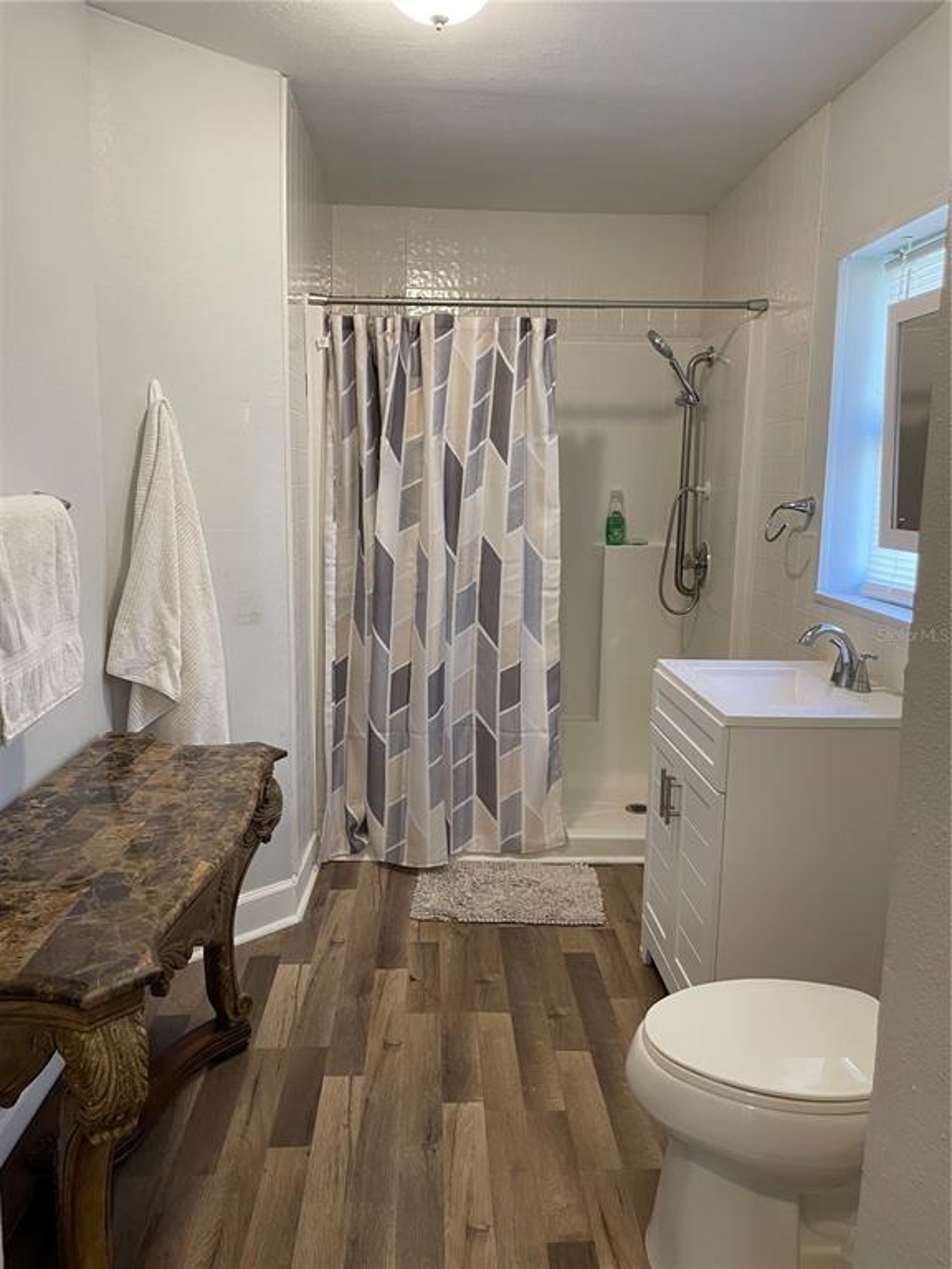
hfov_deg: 53.1
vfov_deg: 67.3
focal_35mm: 26
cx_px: 476
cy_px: 634
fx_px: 953
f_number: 1.6
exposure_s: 1/60
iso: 100
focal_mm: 4.2
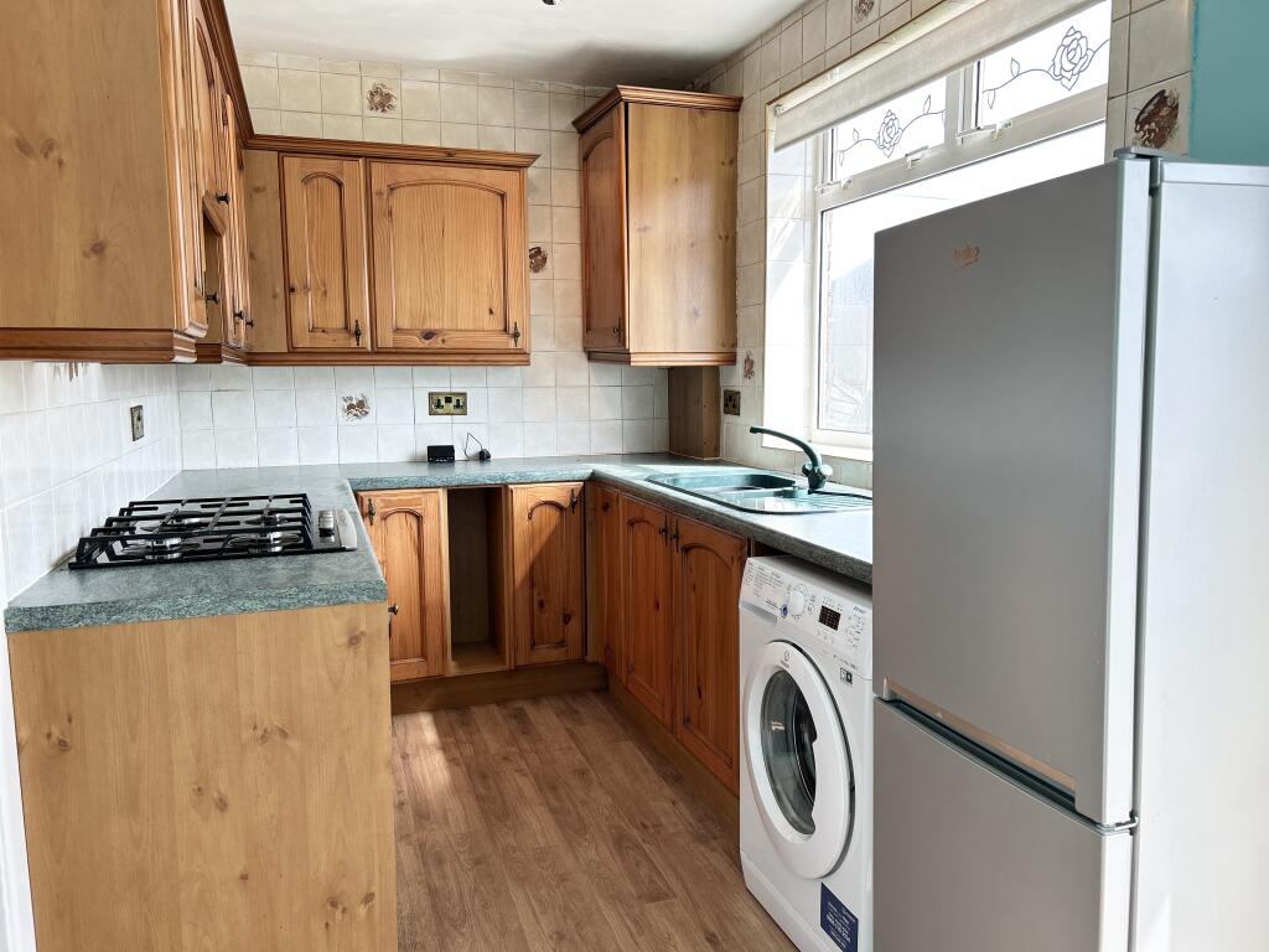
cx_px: 634
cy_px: 476
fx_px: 953
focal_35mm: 26
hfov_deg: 67.3
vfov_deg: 53.1
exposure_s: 1/237
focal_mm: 5.7
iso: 40
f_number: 1.5
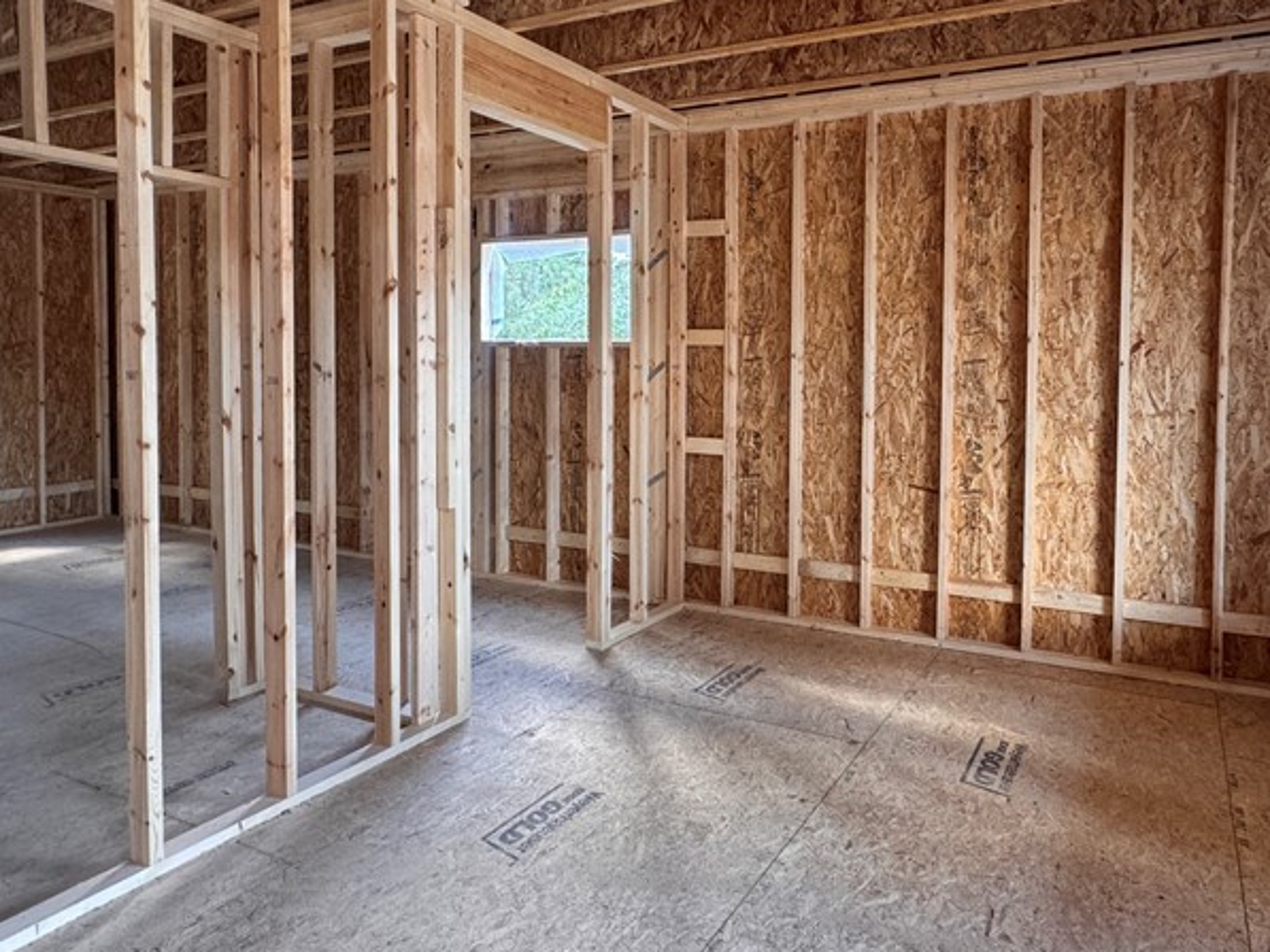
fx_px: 881
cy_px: 387
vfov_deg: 56.5
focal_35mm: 24
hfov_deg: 70.8
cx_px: 762
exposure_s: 1/69
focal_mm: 2.22
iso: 320
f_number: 2.2
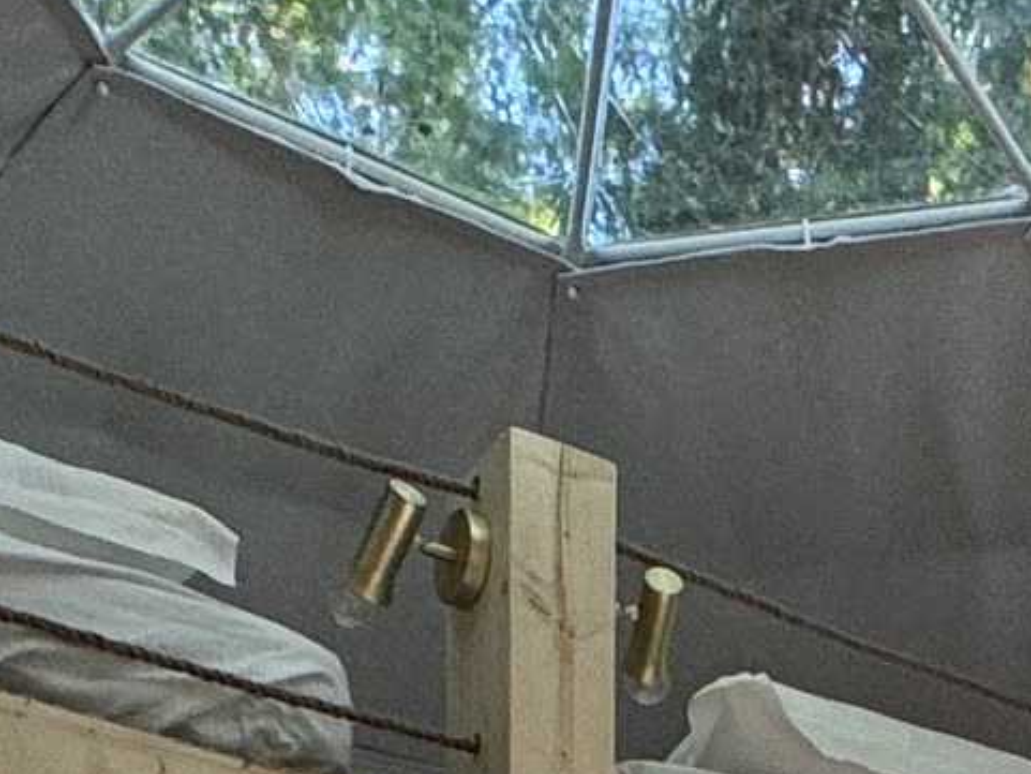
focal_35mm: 88
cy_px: 2067
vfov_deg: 12.0
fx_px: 2622
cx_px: 851
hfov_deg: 21.9
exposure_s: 1/99
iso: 80
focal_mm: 2.22
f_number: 2.2
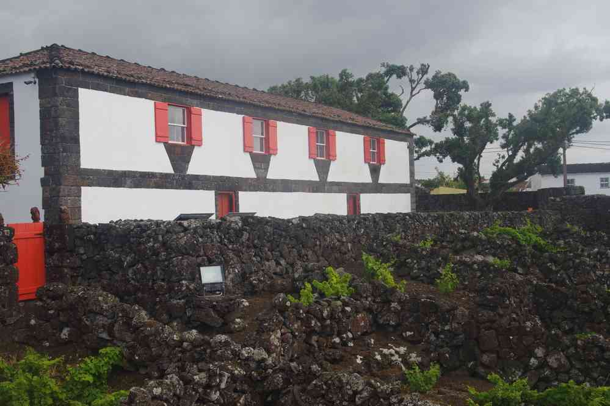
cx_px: 305
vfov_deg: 28.9
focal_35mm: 46
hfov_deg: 42.3
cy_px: 203
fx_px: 788
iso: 200
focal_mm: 31
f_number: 11
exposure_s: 1/80
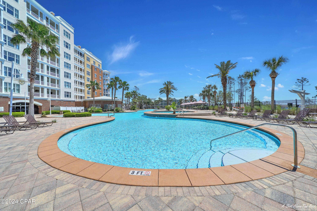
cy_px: 106
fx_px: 106
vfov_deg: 90.0
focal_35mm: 12
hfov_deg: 112.6
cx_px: 158
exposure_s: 1/500
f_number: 8
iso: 100
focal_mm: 12
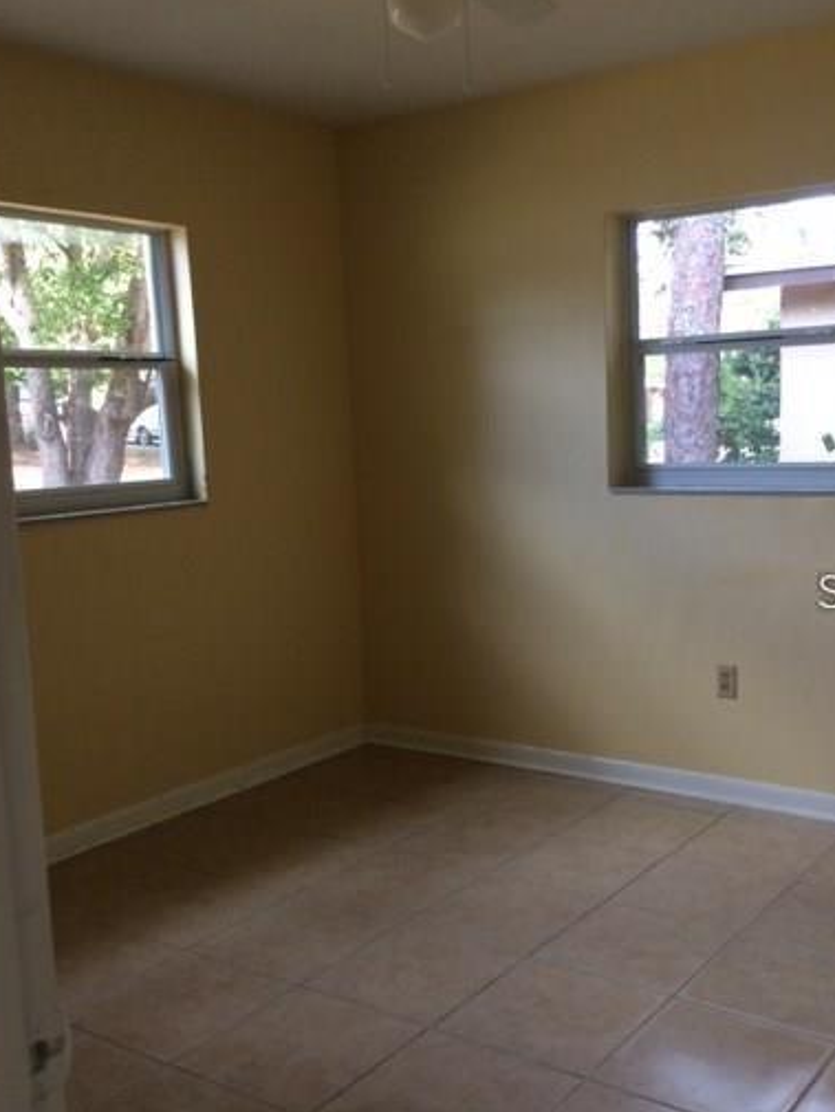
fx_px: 1222
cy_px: 590
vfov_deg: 48.9
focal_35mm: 38
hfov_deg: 37.6
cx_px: 498
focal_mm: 4.12
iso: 40
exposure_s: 1/30
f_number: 2.2
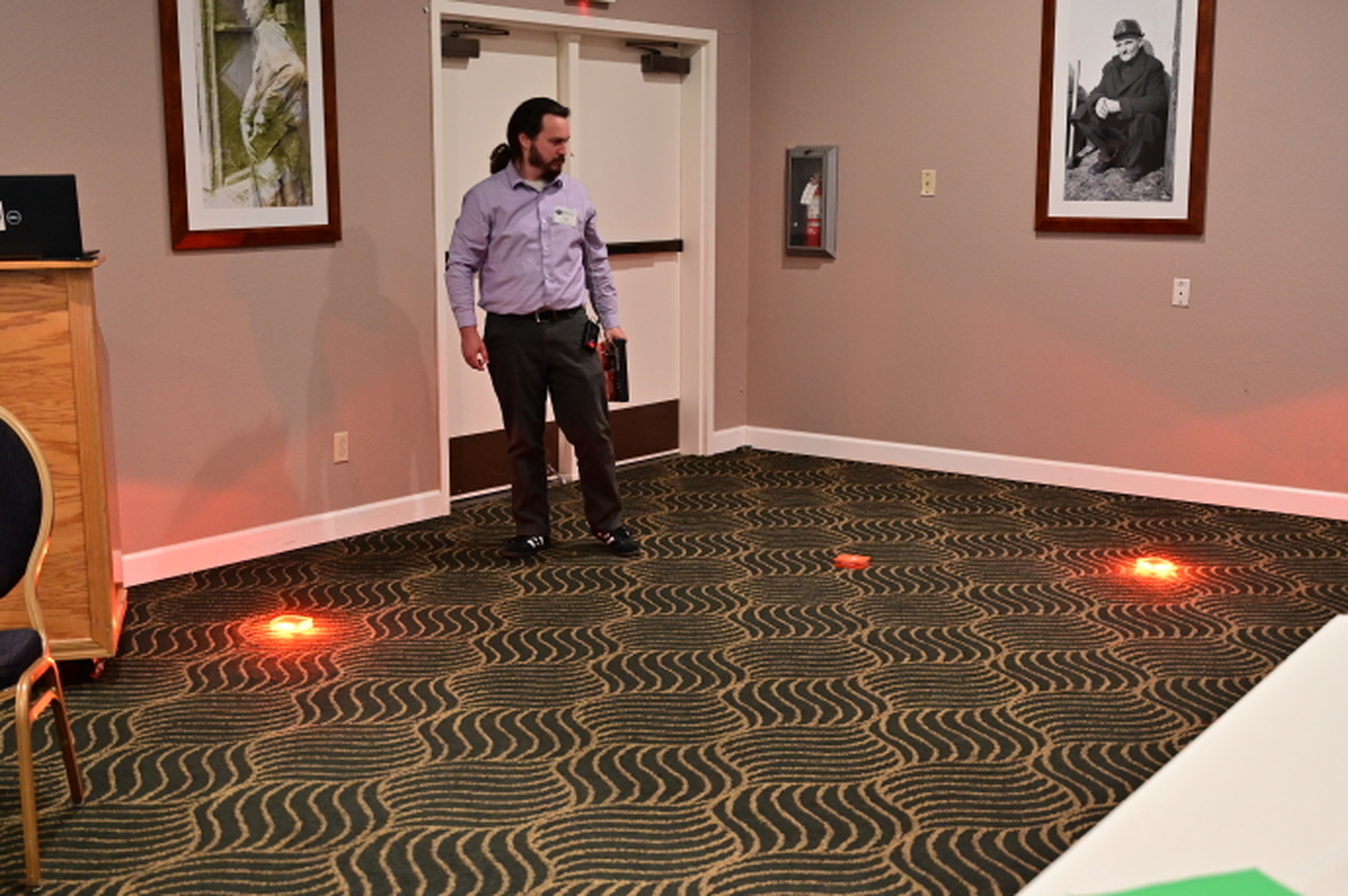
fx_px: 1646
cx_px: 674
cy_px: 448
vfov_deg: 30.5
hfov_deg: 44.5
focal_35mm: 44
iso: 2000
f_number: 4
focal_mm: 44
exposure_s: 1/50
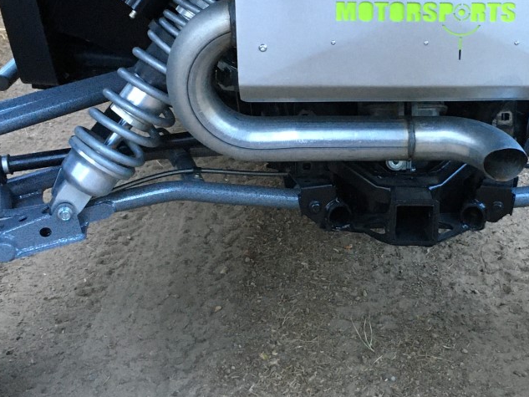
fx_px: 1009
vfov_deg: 22.3
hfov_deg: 28.8
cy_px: 202
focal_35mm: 66
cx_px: 410
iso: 160
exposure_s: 1/30
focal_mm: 4.15
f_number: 2.2
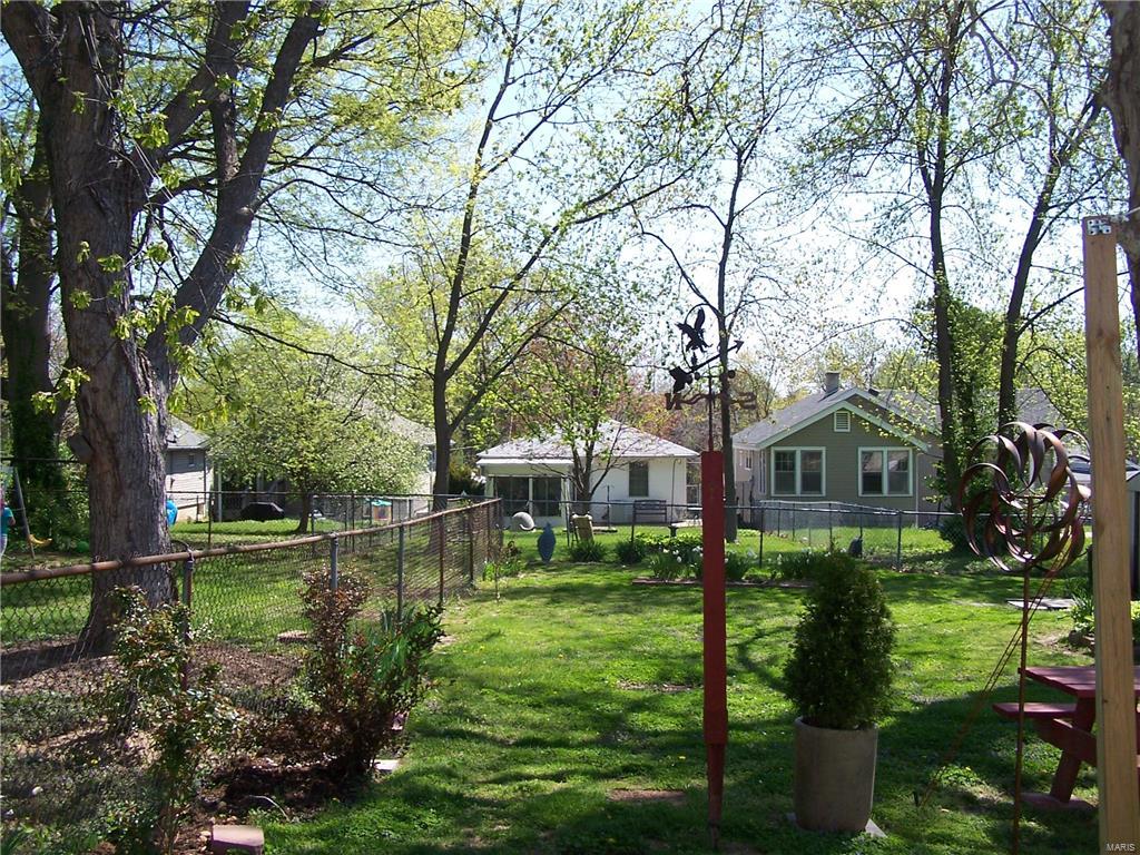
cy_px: 428
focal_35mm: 38
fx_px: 1251
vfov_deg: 37.7
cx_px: 570
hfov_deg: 49.0
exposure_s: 1/350
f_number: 4
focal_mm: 6.3
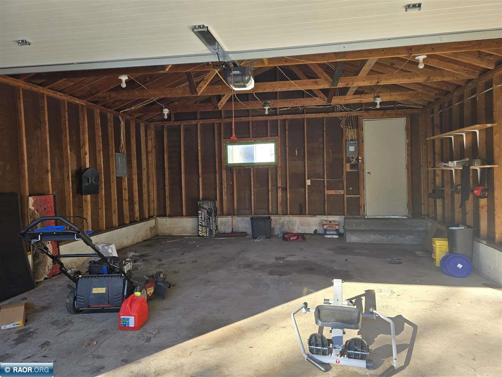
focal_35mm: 23
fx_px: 334
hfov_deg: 73.9
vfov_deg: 58.9
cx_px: 251
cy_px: 188
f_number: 1.7
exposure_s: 1/120
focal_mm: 6.3
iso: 25
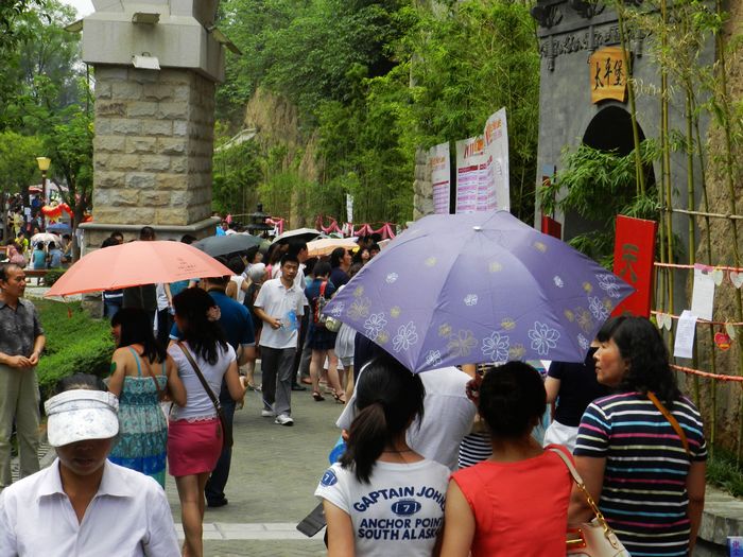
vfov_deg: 19.4
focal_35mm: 76
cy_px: 278
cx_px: 372
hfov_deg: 25.7
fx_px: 1631
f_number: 5
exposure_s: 1/400
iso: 160
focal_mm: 13.5
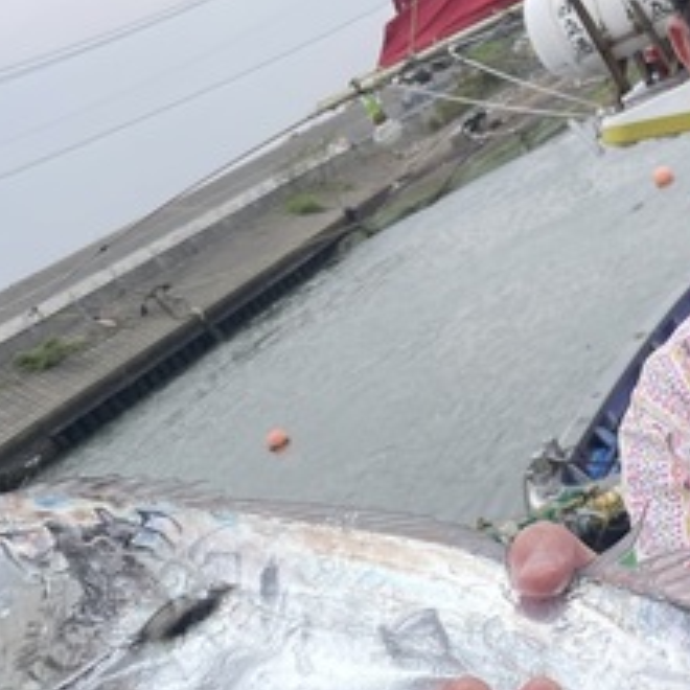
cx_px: 536
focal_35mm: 67
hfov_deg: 25.4
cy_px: 593
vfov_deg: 25.1
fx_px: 1511
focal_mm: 4.2
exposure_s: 1/2020
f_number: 1.6
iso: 32
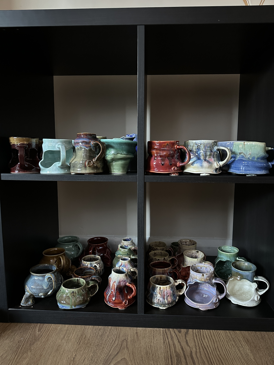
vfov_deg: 71.6
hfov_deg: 56.8
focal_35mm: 24
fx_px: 253
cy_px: 182
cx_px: 137
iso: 1250
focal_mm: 6.86
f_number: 1.78
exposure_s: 1/30
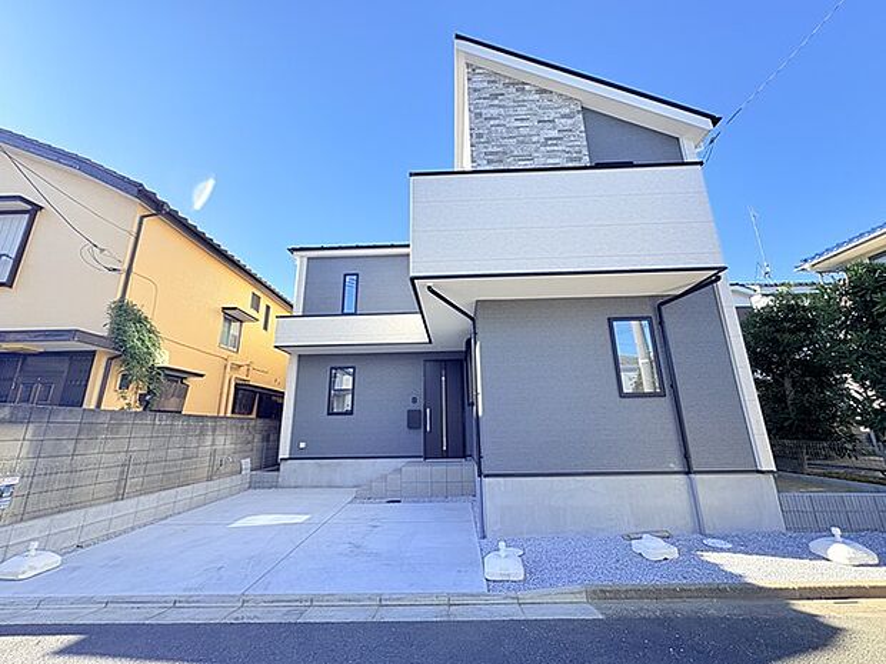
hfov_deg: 102.1
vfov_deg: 85.7
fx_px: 358
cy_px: 332
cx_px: 443
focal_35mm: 14
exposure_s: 1/636
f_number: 2.2
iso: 50
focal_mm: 2.22
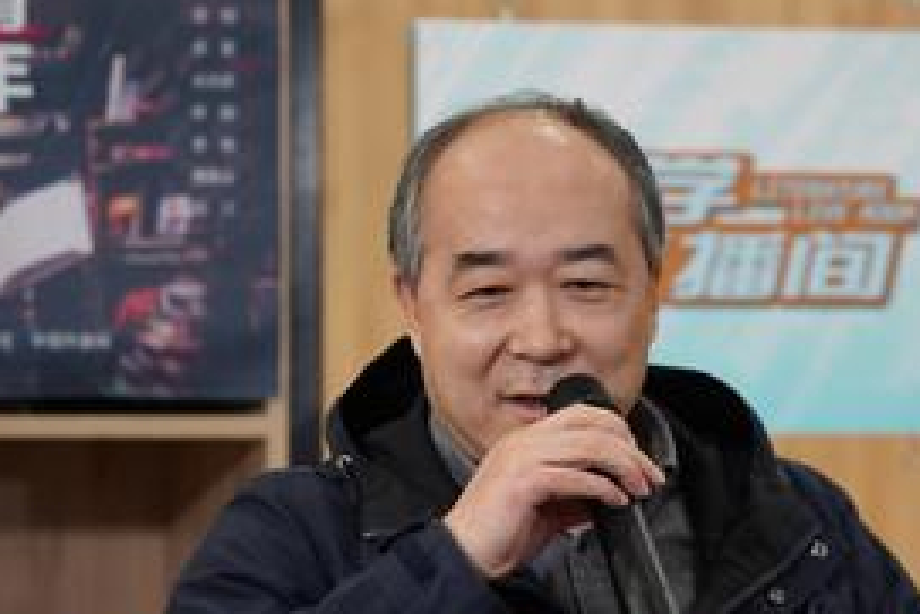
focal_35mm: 213
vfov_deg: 6.4
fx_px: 5446
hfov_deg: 9.6
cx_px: 625
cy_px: 531
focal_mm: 105
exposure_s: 1/125
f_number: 4
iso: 1600
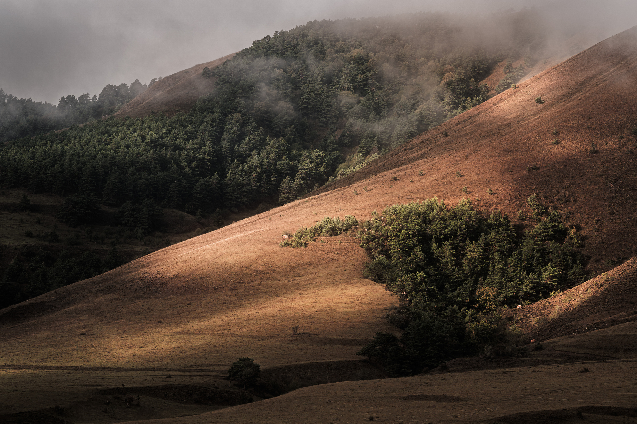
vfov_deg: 8.5
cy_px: 216
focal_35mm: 161
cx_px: 303
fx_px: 2849
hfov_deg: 12.8
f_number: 8
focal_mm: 100
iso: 50
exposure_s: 1/45
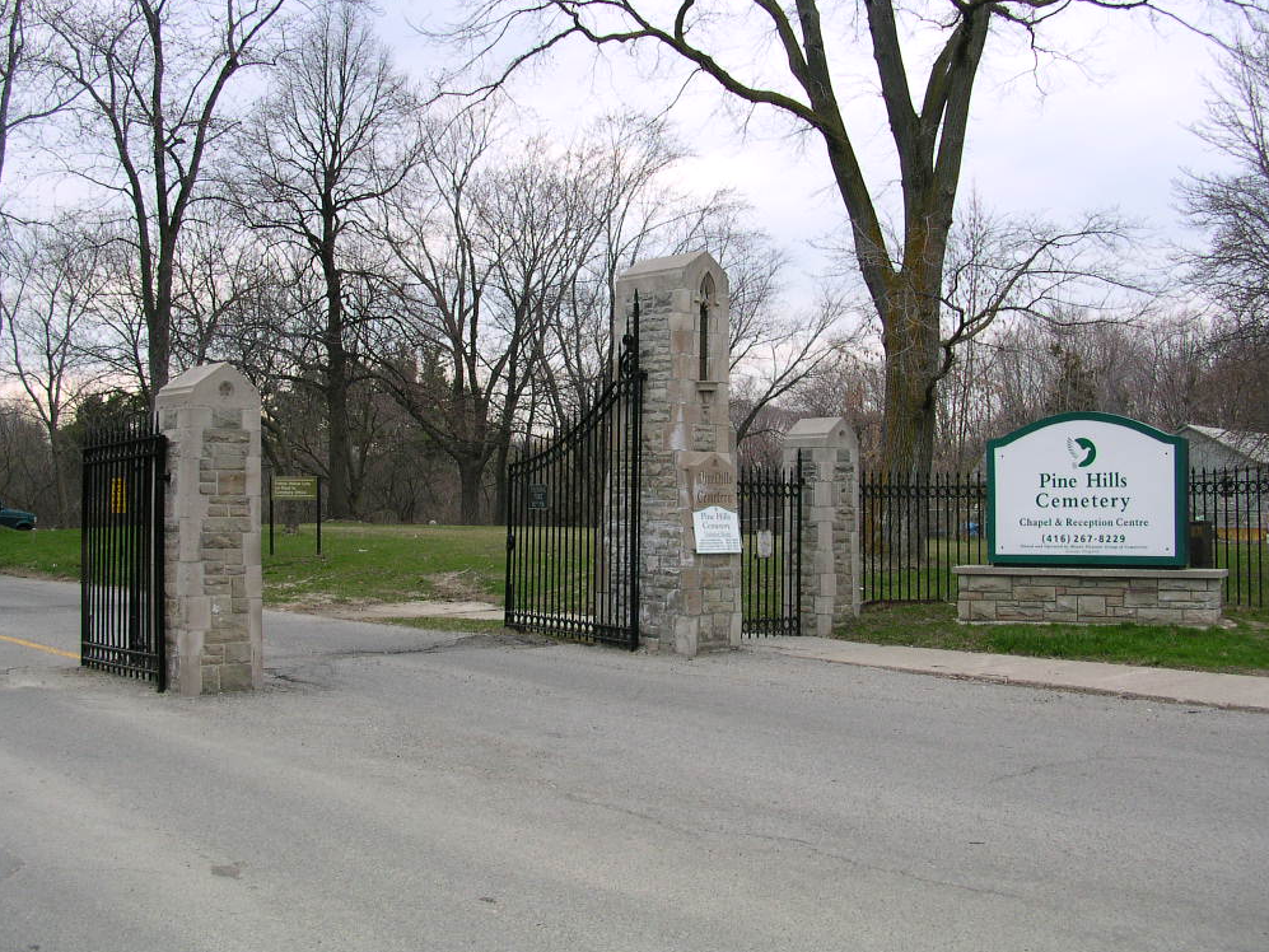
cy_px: 482
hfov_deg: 49.0
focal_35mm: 38
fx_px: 1393
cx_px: 648
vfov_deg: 37.7
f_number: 2.7
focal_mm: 5.6
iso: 100
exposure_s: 1/268
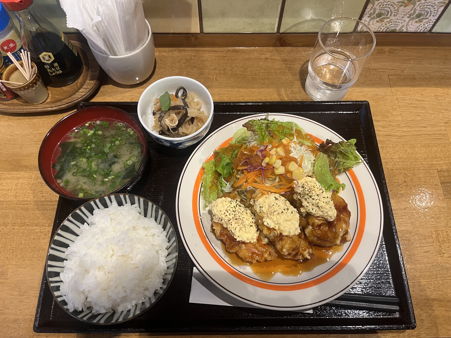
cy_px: 169
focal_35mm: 26
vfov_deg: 53.1
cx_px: 226
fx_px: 339
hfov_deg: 67.3
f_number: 1.6
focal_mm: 5.1
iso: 100
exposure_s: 1/60
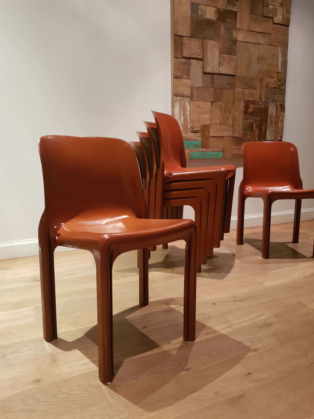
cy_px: 210
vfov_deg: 67.3
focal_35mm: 26
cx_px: 157
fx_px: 314
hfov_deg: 53.1
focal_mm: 4.2
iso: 200
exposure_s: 1/13
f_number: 1.7
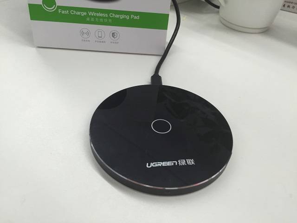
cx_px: 148
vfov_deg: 48.2
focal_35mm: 29
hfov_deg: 61.7
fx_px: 249
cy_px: 112
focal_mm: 4.15
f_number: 2.2
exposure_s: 1/30
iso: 100
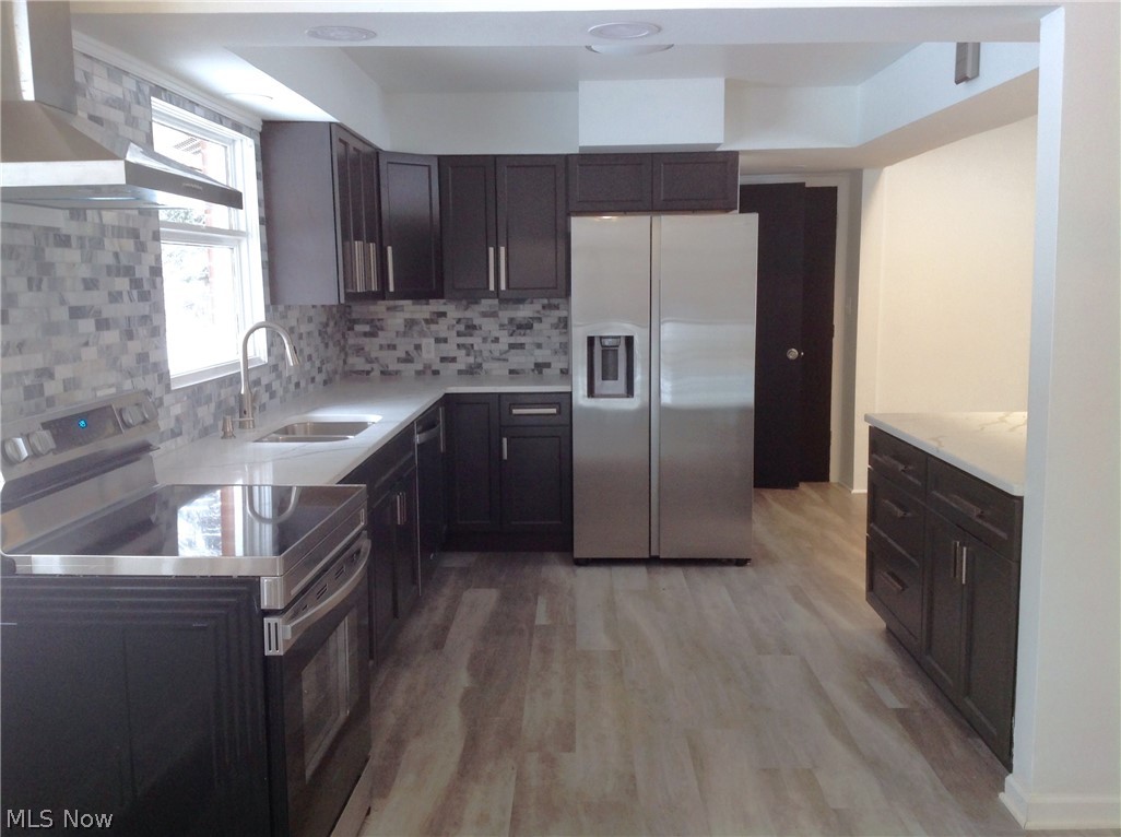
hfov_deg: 52.7
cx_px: 560
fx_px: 1132
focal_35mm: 35
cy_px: 418
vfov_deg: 40.6
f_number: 2.4
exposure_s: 1/15
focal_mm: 4.28
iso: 80
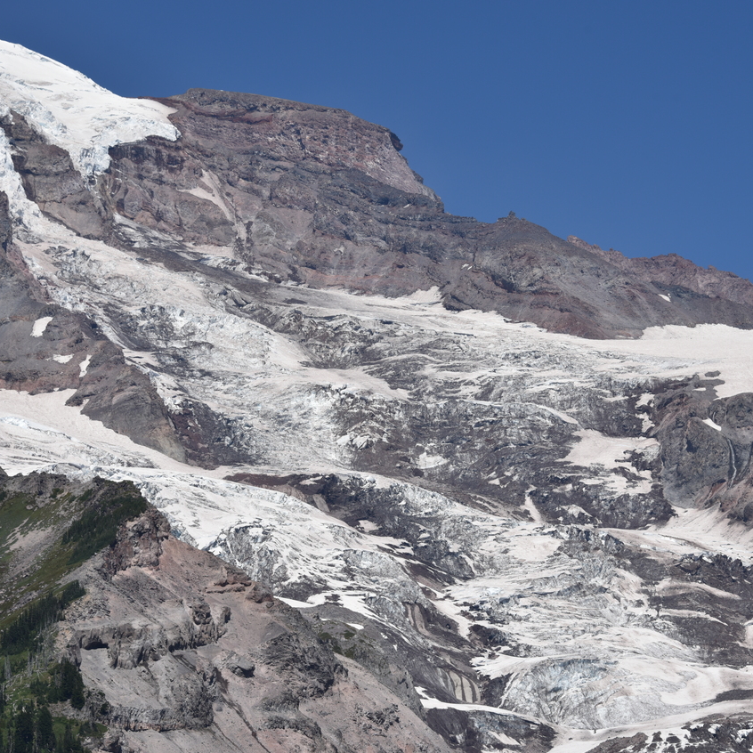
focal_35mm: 144
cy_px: 375
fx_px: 3544
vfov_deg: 12.1
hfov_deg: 12.1
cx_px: 421
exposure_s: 1/400
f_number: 10
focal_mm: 112
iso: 100
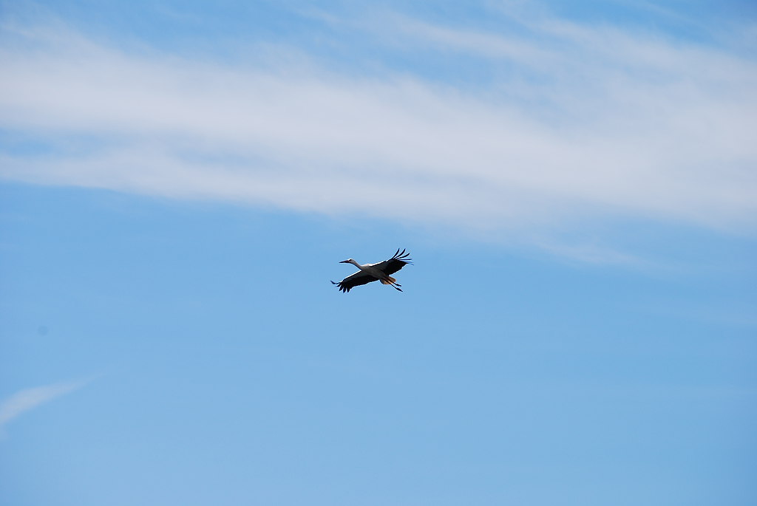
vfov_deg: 4.6
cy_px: 253
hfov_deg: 6.9
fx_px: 6314
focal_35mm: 300
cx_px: 378
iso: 100
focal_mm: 200
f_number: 10
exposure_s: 1/250
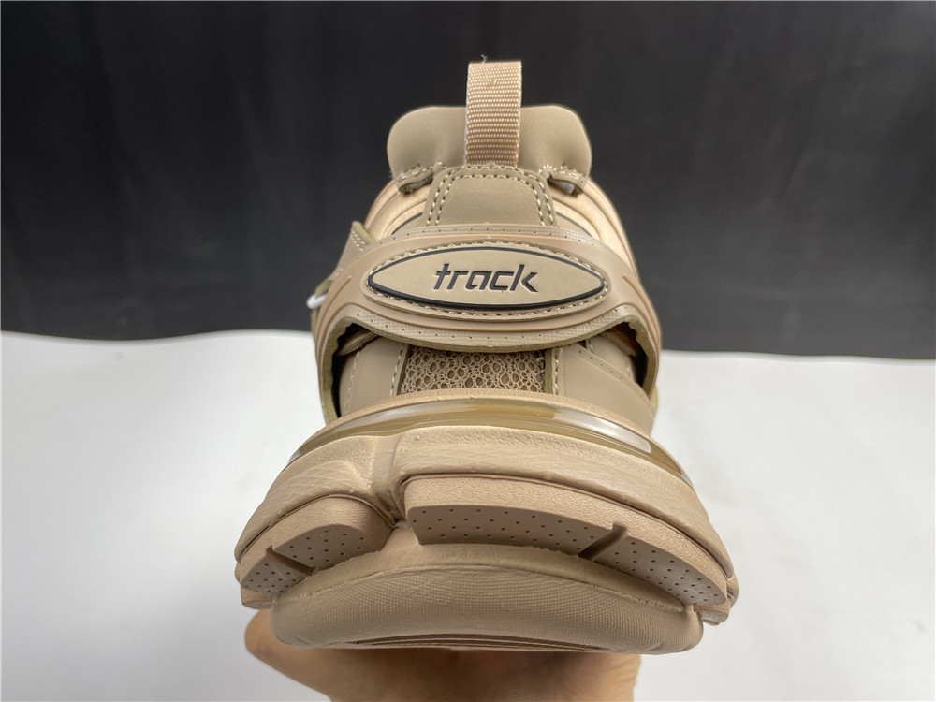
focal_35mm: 26
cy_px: 351
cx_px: 468
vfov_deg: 53.1
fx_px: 703
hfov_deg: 67.3
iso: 64
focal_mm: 4.2
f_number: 1.6
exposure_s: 1/100
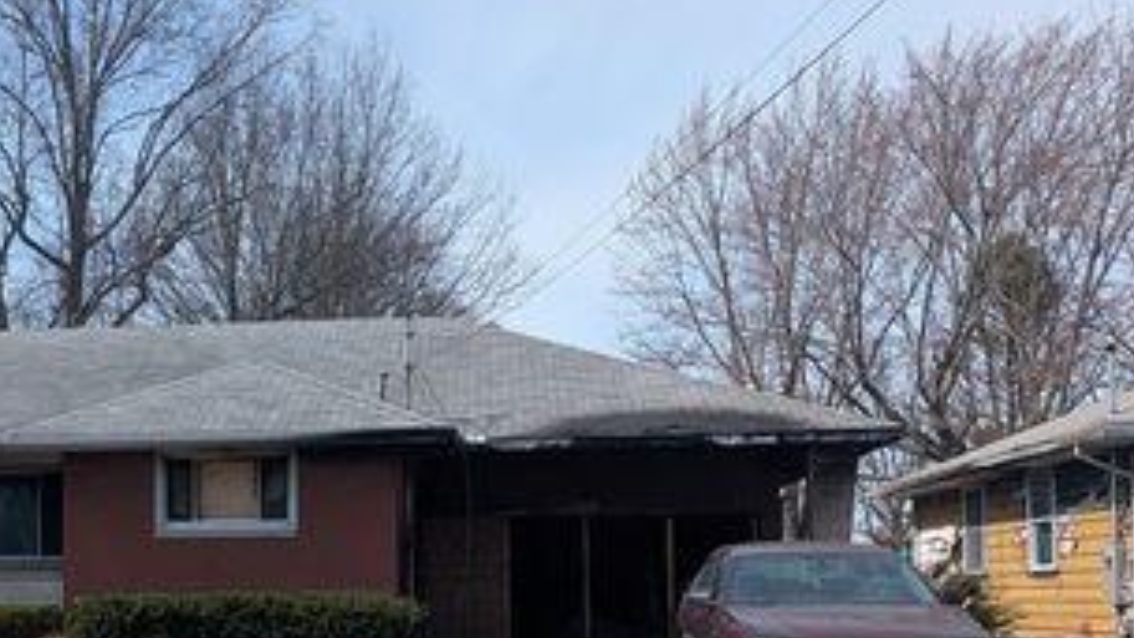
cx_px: 265
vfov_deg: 27.0
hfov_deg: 45.5
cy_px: 534
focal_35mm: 43
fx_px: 1293
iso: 23
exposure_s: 1/1011
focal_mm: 6.9
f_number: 1.68
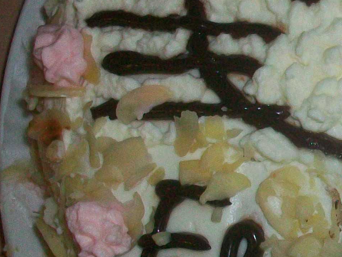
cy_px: 92
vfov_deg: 12.0
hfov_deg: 15.2
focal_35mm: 123
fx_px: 1215
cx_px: 465
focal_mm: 5.7
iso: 120
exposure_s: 1/60
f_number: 2.8
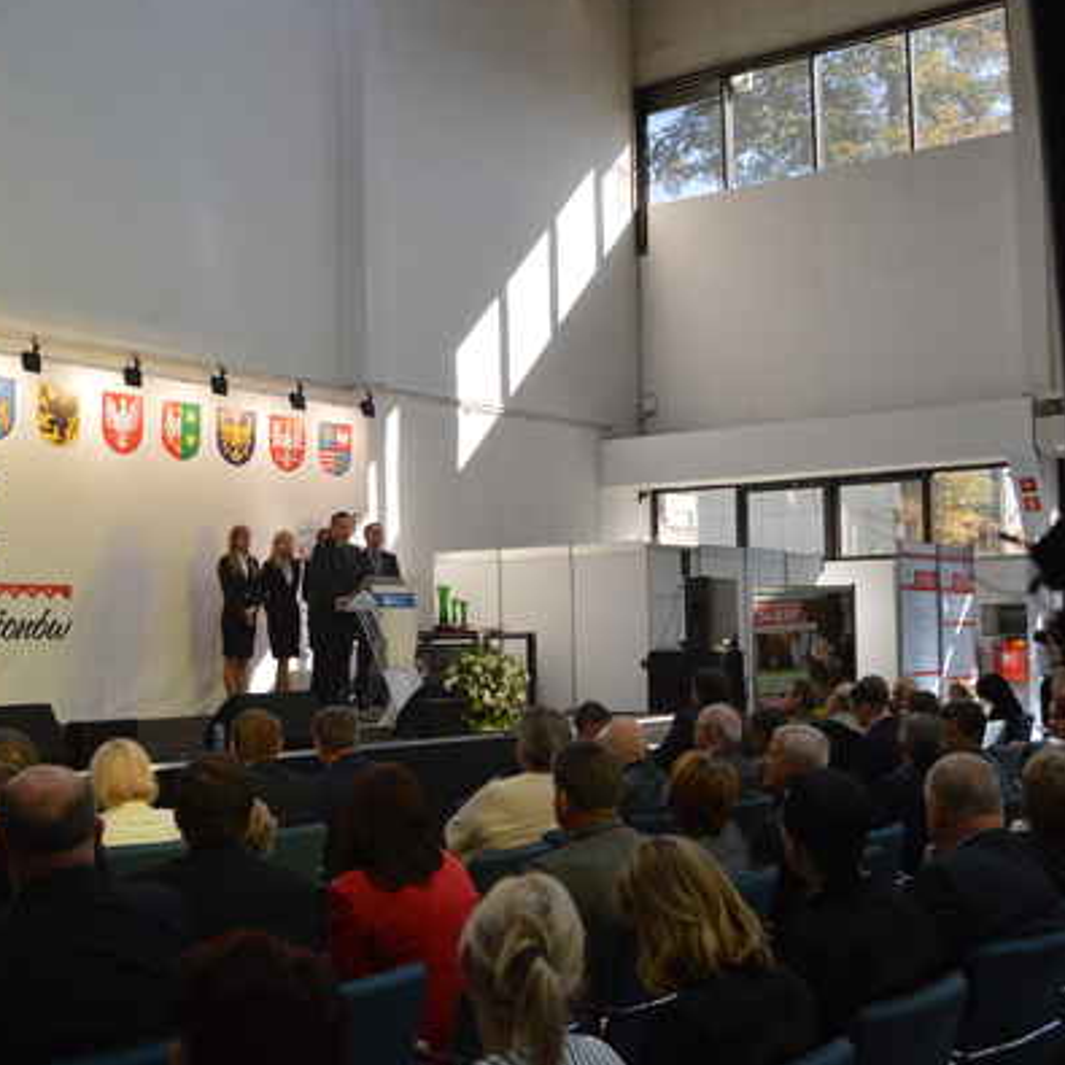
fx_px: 1497
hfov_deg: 39.1
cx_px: 480
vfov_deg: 39.2
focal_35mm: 43
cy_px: 530
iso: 400
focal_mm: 22
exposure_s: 1/125
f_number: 5.6
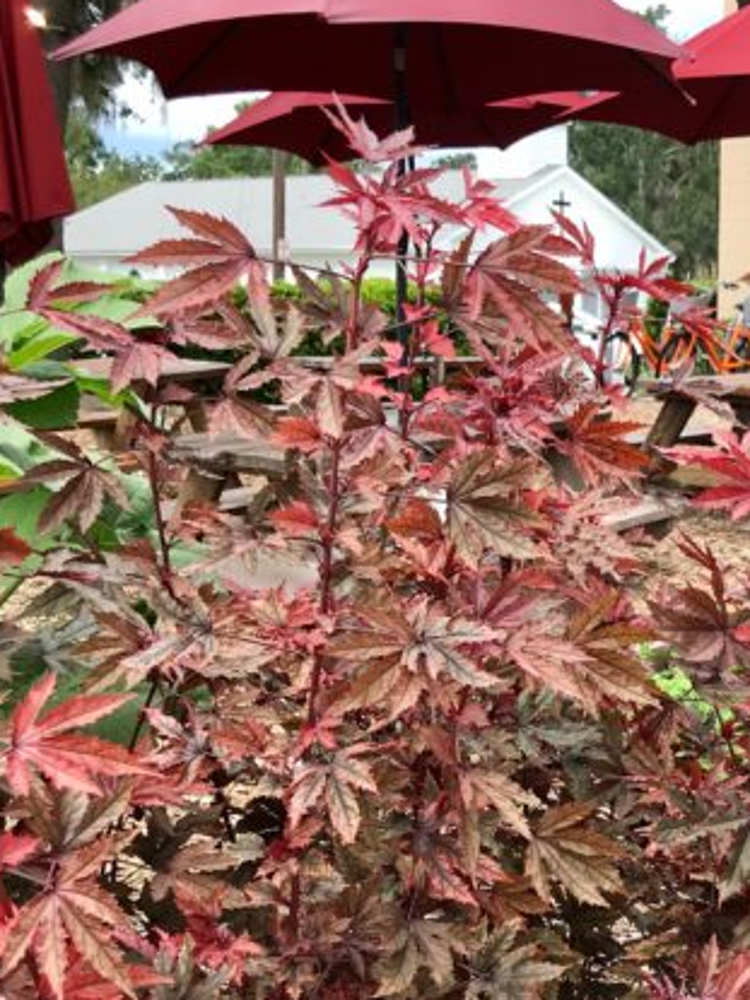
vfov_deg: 35.0
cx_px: 629
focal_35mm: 54
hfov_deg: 26.4
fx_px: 1561
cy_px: 704
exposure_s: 1/289
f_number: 1.8
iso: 20
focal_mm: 3.99
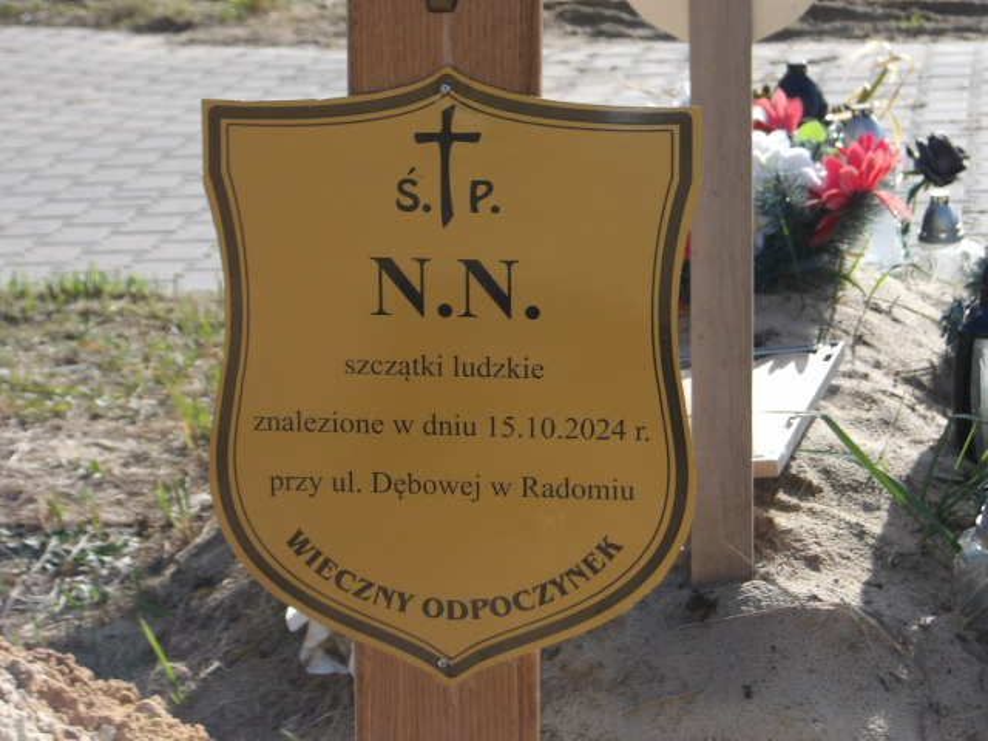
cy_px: 370
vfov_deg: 13.7
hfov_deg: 18.2
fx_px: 3083
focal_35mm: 108
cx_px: 494
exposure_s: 1/228
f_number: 6.6
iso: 100
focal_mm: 19.6
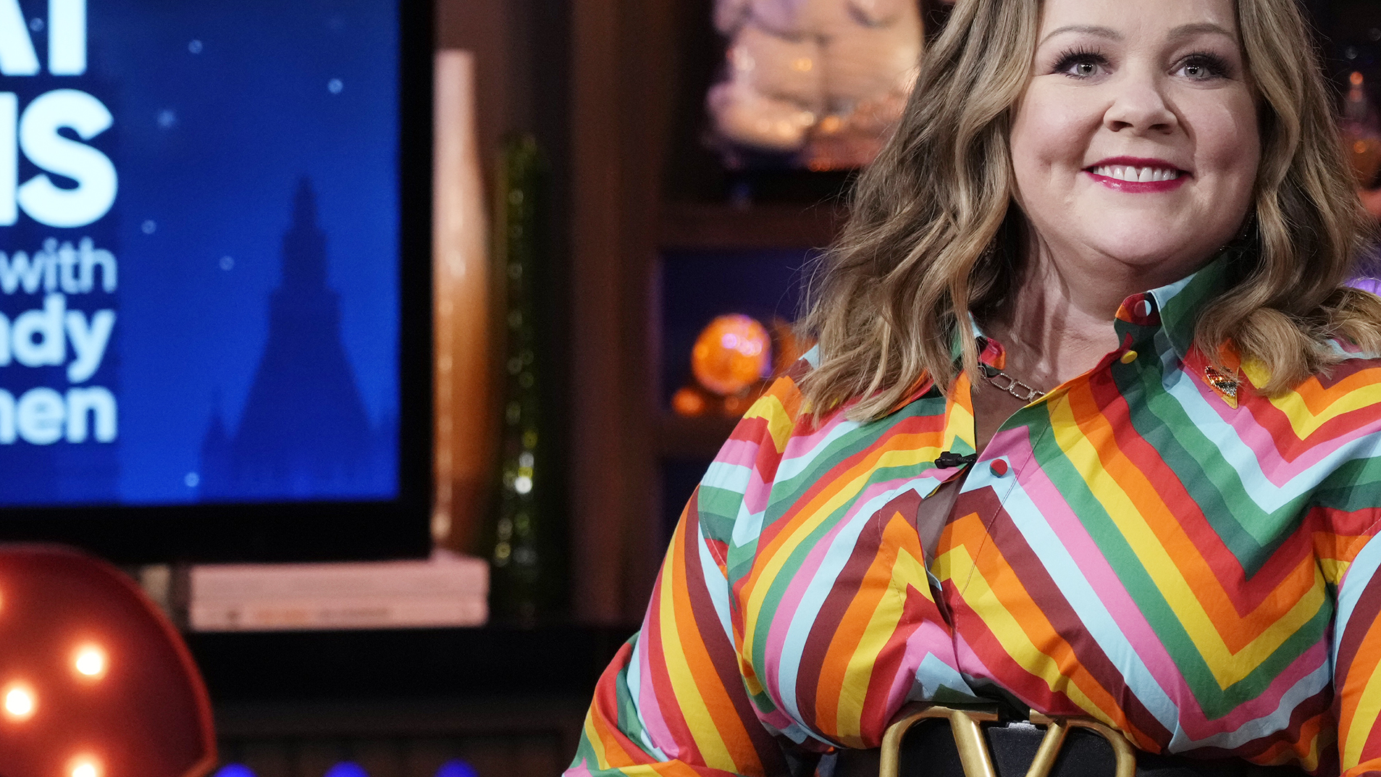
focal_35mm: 173
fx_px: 6335
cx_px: 619
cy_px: 518
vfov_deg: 7.0
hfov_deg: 12.4
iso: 3200
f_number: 4
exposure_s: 1/125
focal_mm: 105
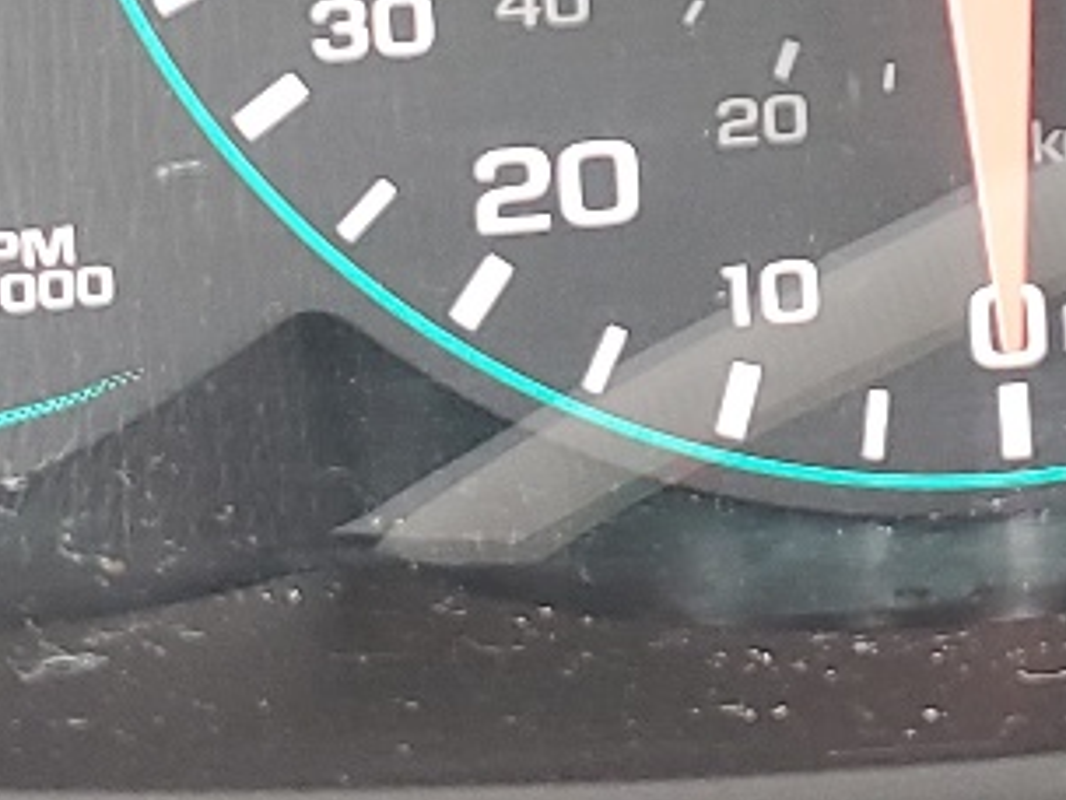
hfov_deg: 14.3
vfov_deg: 10.4
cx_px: 929
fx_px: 4219
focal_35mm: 137
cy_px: -439
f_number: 1.5
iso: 69
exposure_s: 1/60.2
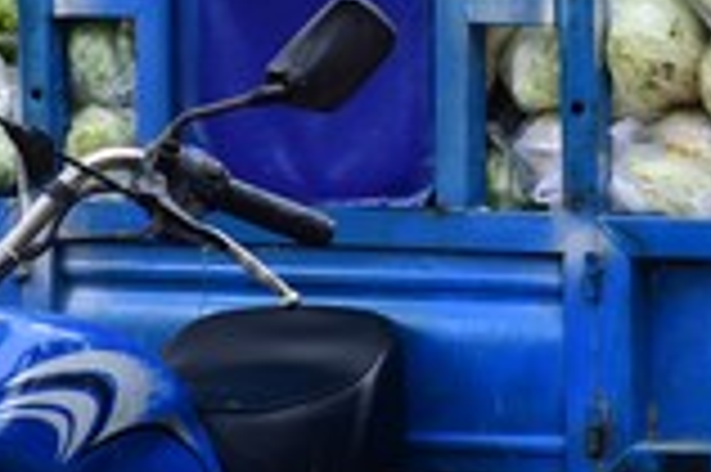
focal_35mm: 404
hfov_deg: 5.1
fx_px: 7971
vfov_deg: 3.4
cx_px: 688
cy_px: -148
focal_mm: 98
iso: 320
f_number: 5.6
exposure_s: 1/125
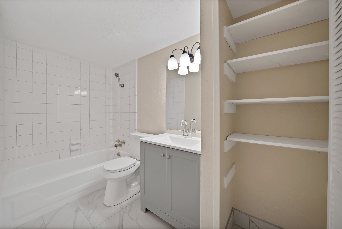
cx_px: 171
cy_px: 114
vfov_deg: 90.1
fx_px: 114
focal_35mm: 12
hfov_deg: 112.6
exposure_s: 1/6
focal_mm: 12
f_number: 9
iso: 640
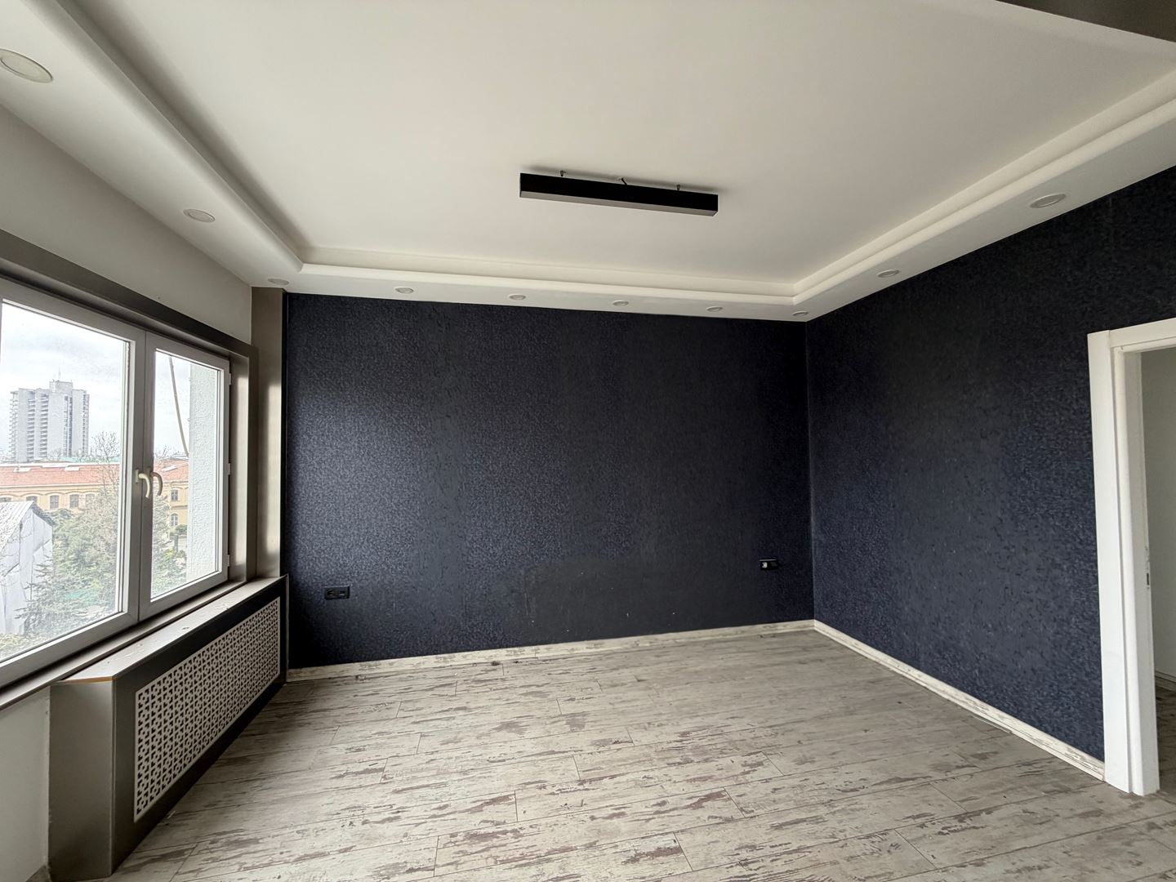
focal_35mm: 14
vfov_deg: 85.7
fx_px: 476
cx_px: 588
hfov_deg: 102.1
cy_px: 441
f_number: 2.2
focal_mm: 2.22
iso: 125
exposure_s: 1/121
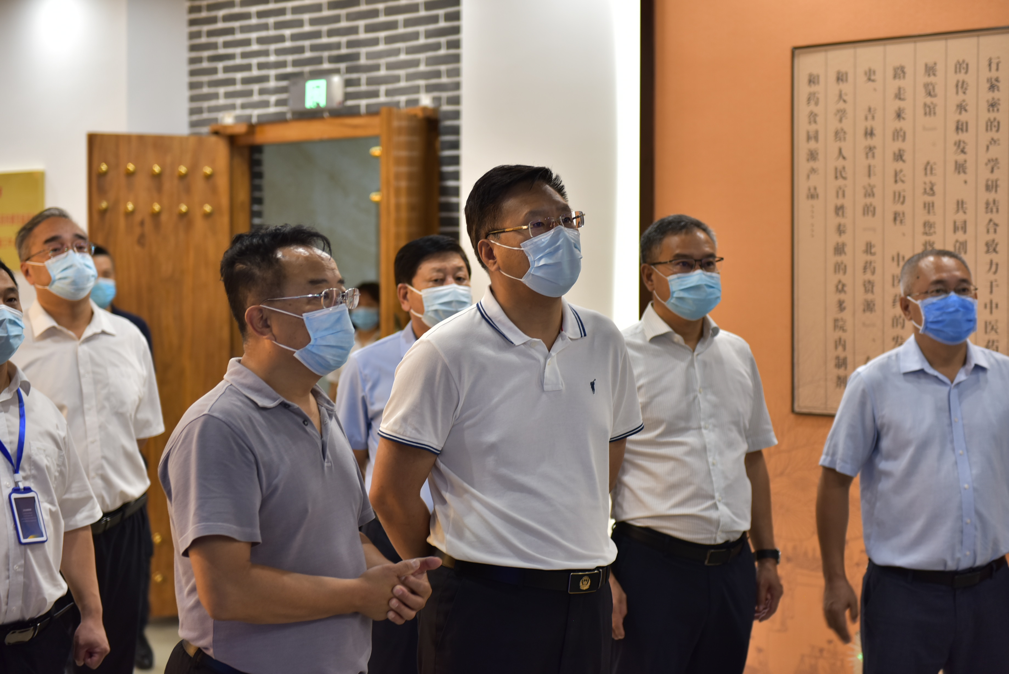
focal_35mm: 62
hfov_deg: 32.4
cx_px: 504
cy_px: 337
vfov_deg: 21.9
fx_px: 1738
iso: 400
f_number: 2.8
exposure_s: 1/30
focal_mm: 62
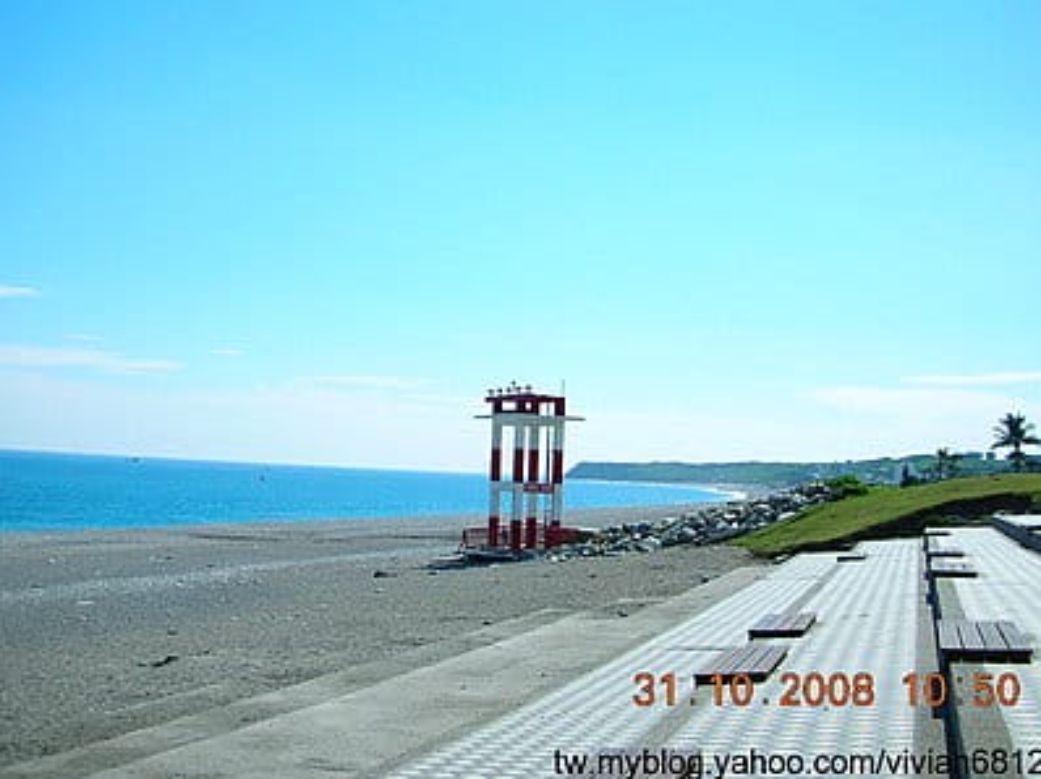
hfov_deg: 42.9
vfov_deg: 32.7
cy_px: 302
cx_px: 445
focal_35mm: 44
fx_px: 1322
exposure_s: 1/250
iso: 50
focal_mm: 5.8
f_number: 8.5
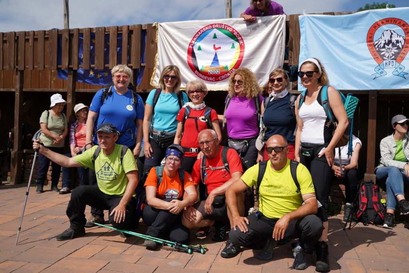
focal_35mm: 37
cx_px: 204
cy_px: 136
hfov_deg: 51.9
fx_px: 420
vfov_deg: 36.0
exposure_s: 1/3200
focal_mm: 37
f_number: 2.8
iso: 100
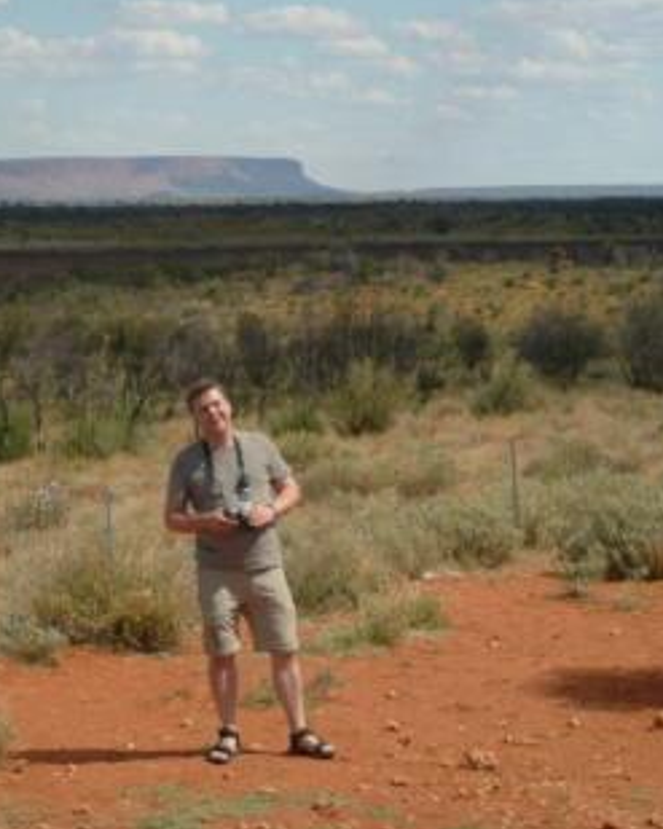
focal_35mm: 114
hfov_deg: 13.5
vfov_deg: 16.9
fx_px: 2798
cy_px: 469
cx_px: 262
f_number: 5.6
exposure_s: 1/125
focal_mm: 50
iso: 100
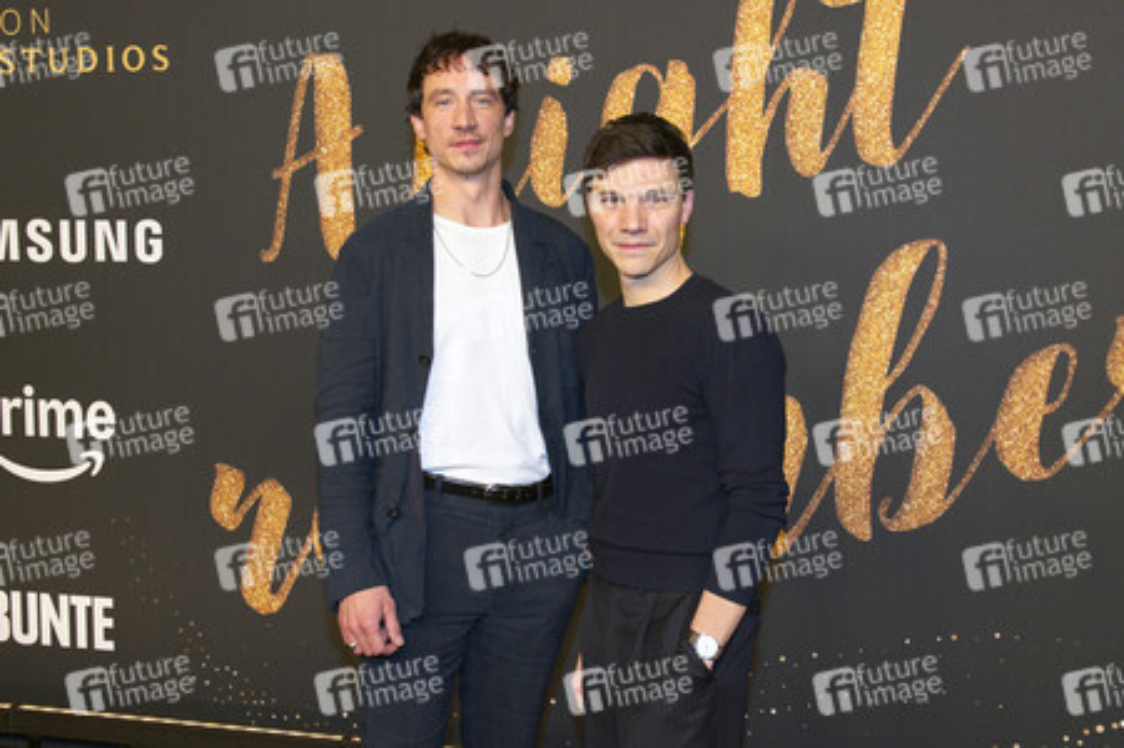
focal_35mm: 32
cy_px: 374
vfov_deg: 41.1
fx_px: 998
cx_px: 562
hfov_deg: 58.8
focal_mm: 32
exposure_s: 1/250
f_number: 5.6
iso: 800
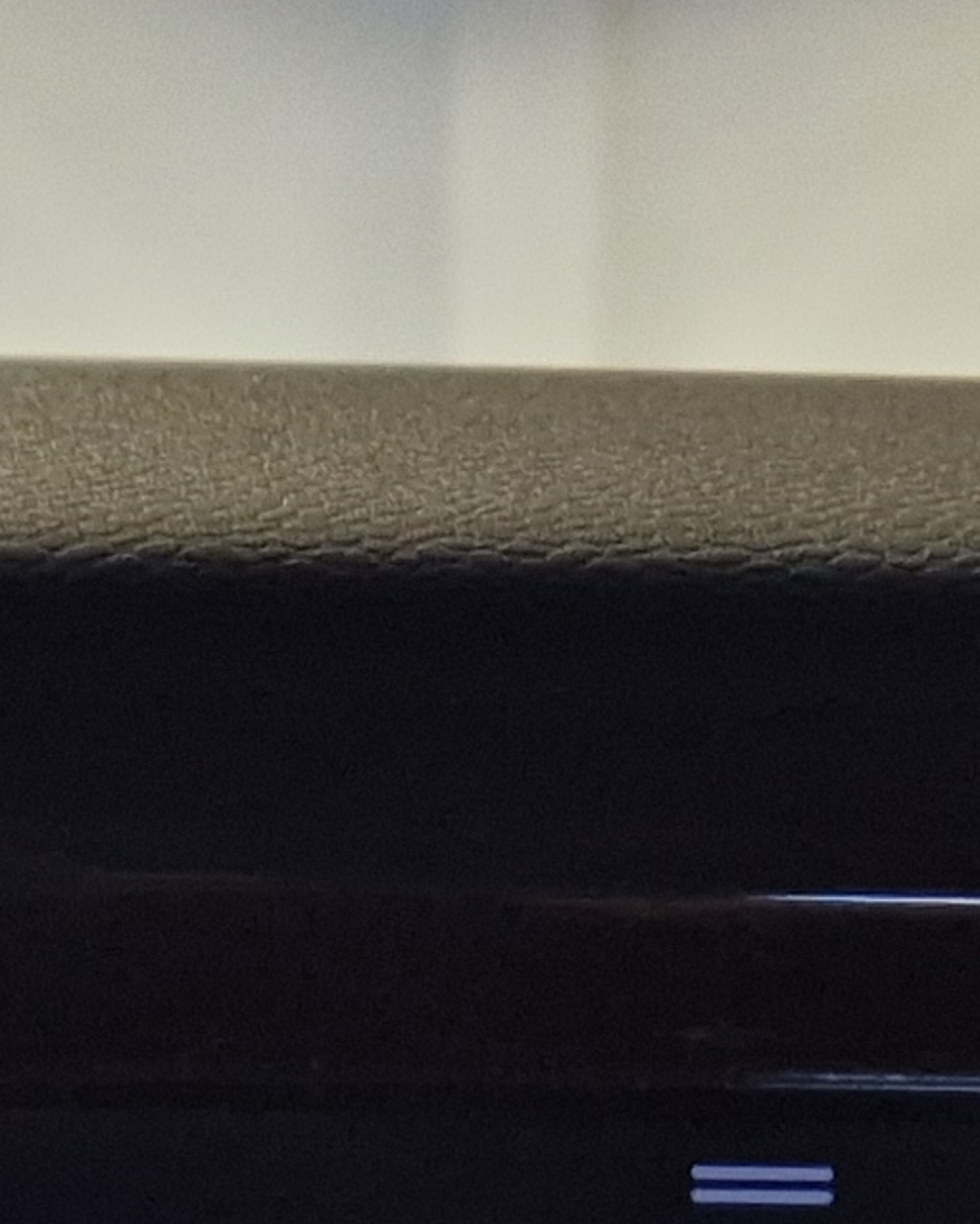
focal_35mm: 141
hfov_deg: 10.9
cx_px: 799
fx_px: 5110
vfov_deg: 11.5
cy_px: 2869
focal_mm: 5.4
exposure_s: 1/100
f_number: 1.8
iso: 400
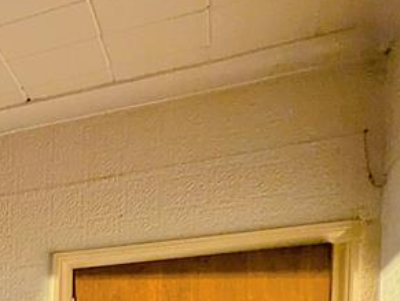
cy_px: 450
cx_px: -373
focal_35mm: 66
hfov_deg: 19.3
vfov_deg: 19.5
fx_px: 764
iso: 43
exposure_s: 1/291
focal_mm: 2.35
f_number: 2.2
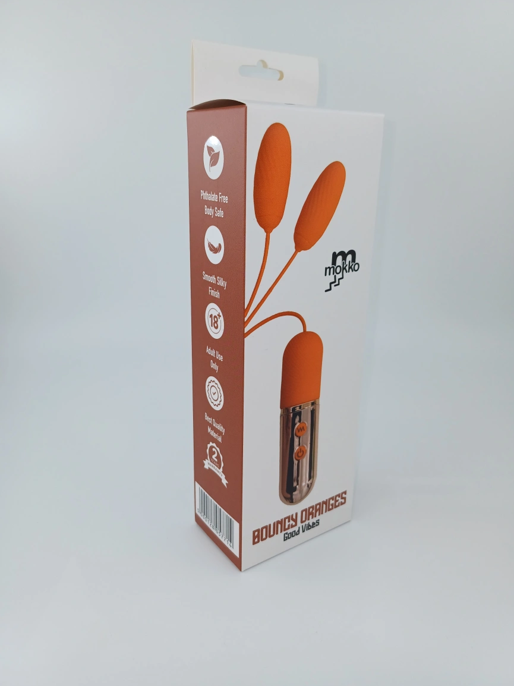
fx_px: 515
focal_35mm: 26
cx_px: 263
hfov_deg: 53.0
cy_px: 333
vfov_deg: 67.3
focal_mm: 4.65
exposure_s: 1/510
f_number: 1.8
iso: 50
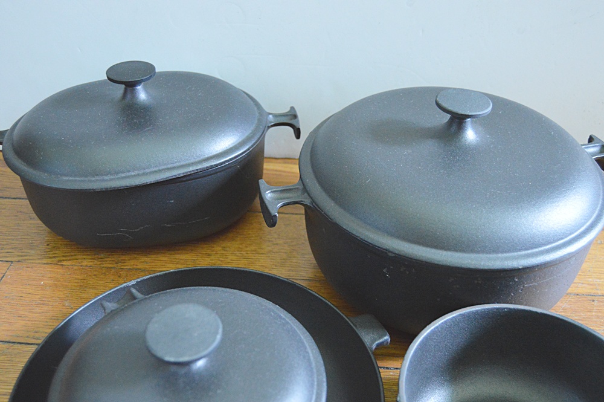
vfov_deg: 34.2
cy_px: 201
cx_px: 302
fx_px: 654
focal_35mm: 39
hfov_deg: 49.6
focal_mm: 26
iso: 3200
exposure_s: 1/60
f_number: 4
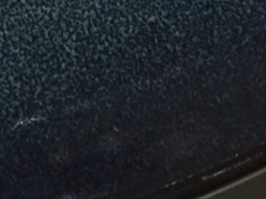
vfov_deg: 6.5
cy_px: -413
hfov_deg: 9.3
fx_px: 1583
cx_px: -149
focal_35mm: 206
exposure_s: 1/17
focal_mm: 4.15
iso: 100
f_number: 2.2
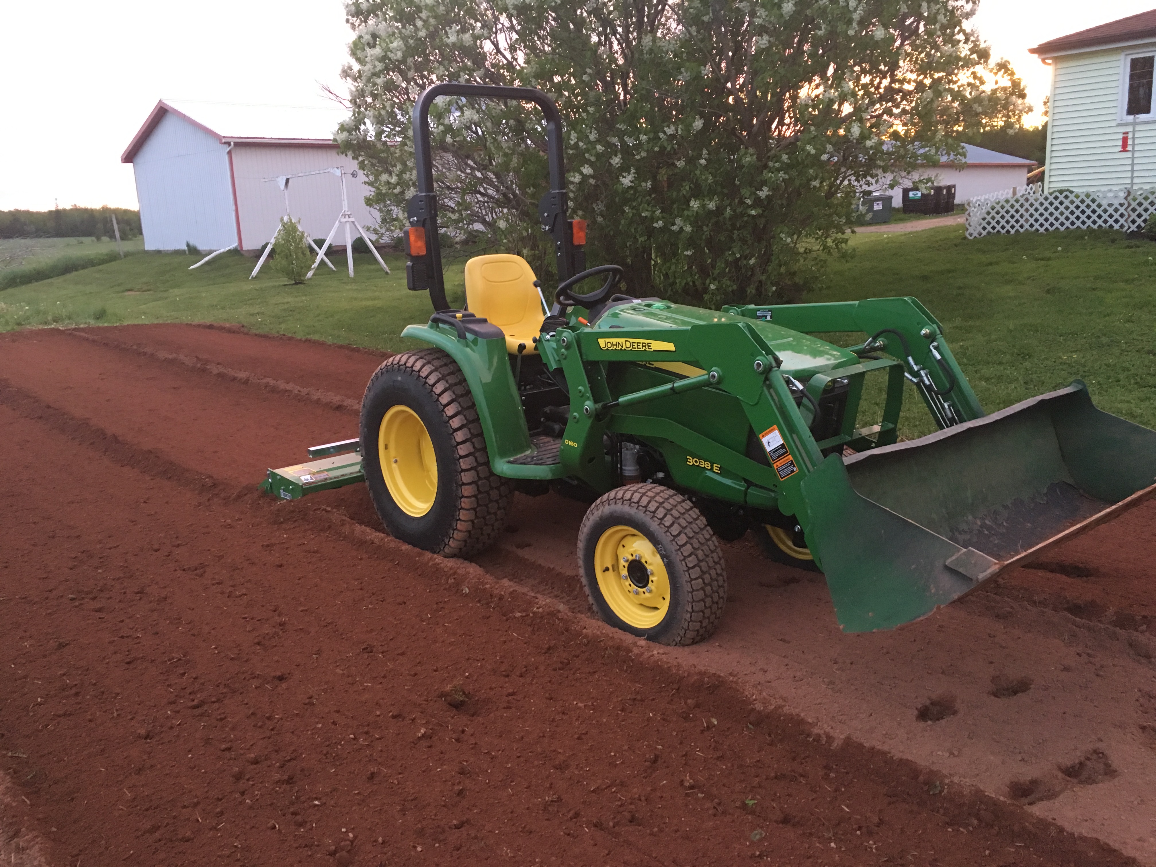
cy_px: 434
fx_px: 968
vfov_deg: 48.2
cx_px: 578
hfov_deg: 61.7
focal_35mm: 29
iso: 200
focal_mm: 4.15
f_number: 2.2
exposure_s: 1/24
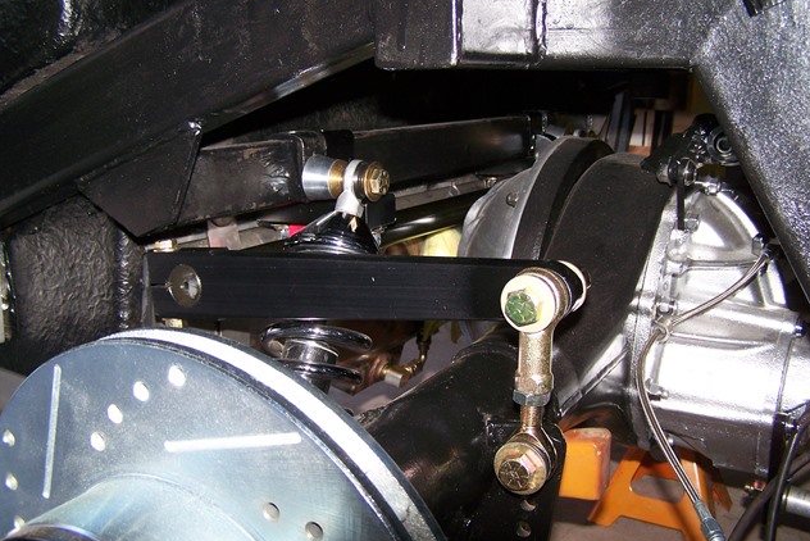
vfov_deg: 33.4
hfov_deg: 48.4
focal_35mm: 40
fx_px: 900
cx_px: 409
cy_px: 256
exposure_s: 1/60
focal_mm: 6.3
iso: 80
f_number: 2.8
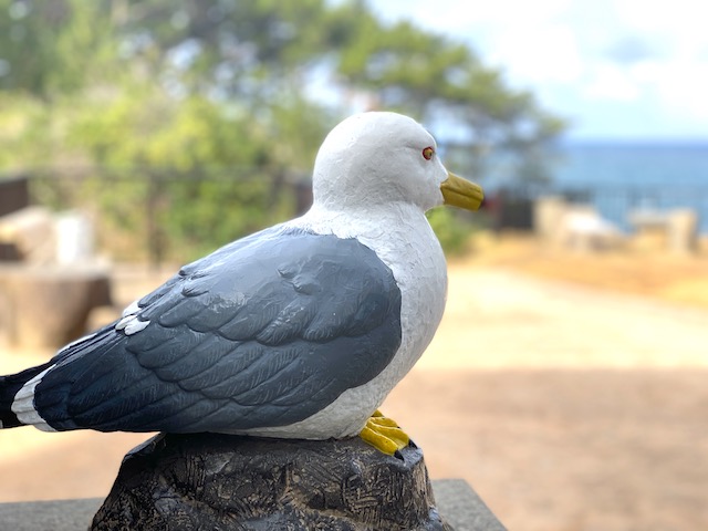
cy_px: 266
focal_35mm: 52
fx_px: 1064
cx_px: 354
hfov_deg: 36.8
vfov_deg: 28.0
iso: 20
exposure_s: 1/685
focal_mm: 6
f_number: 2
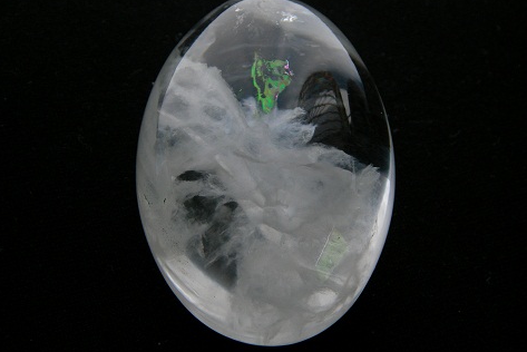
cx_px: 262
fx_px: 850
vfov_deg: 23.4
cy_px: 167
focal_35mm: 58
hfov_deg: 34.5
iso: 100
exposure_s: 1/9.6
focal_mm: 9.2
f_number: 3.6
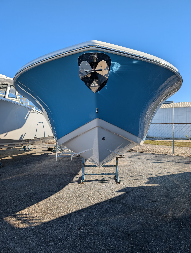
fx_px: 176
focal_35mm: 24
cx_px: 96
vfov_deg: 71.5
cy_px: 126
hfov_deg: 56.9
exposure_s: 1/1168
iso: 21
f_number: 1.68
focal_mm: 6.9
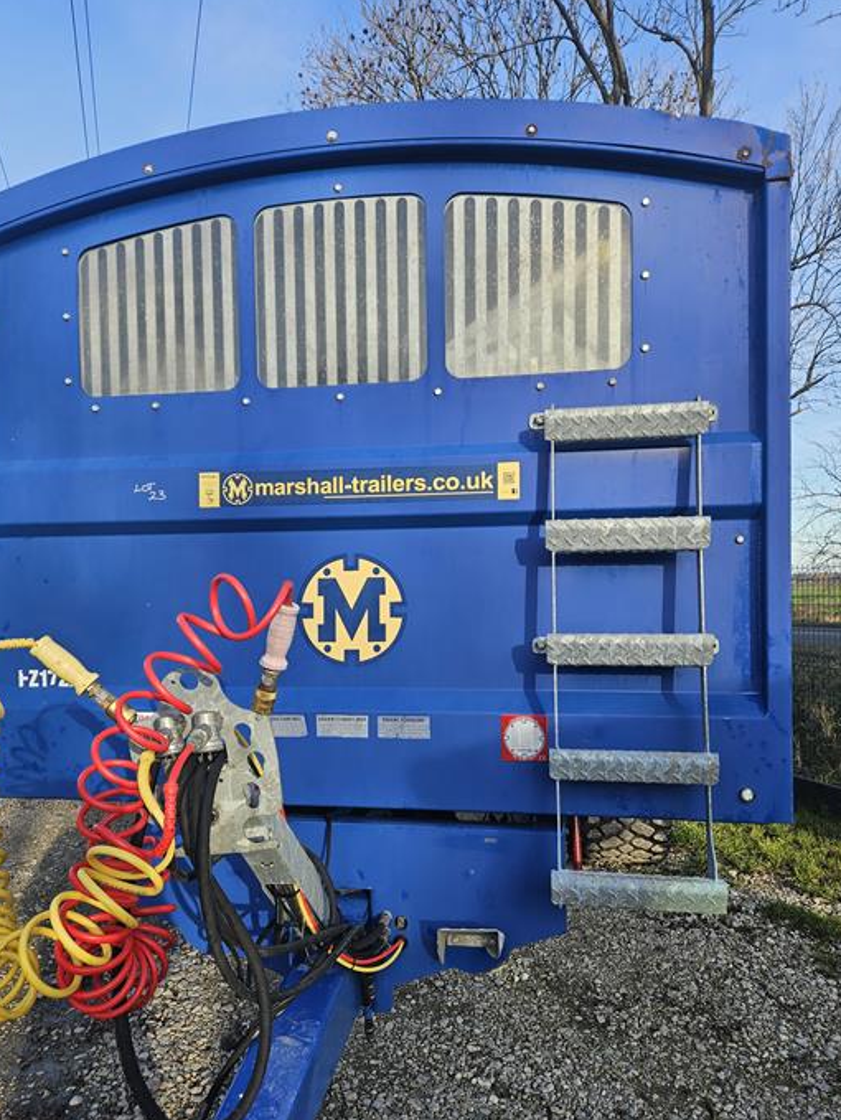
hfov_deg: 53.1
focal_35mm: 26
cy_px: 599
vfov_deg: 67.2
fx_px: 841
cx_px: 406
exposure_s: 1/373
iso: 25
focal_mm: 5.4
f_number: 1.8
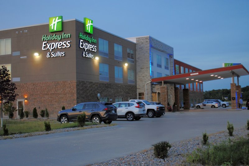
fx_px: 312
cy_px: 83
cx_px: 124
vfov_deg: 29.9
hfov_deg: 43.6
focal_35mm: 45
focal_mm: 30
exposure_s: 1/30
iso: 220
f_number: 4.5
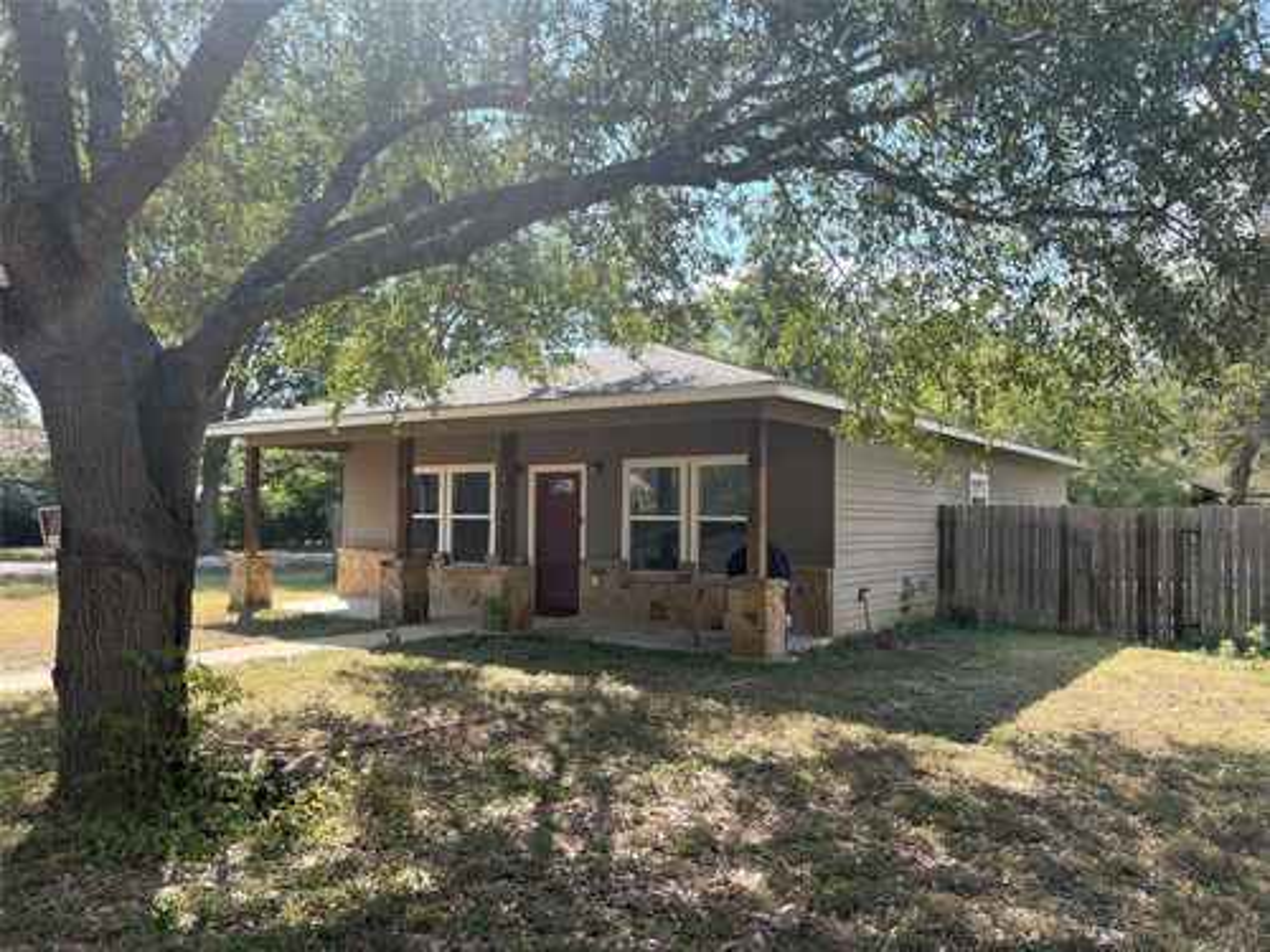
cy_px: 476
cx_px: 635
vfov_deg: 53.1
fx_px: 954
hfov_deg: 67.3
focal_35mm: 26
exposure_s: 1/965
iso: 50
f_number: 1.5
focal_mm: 5.7
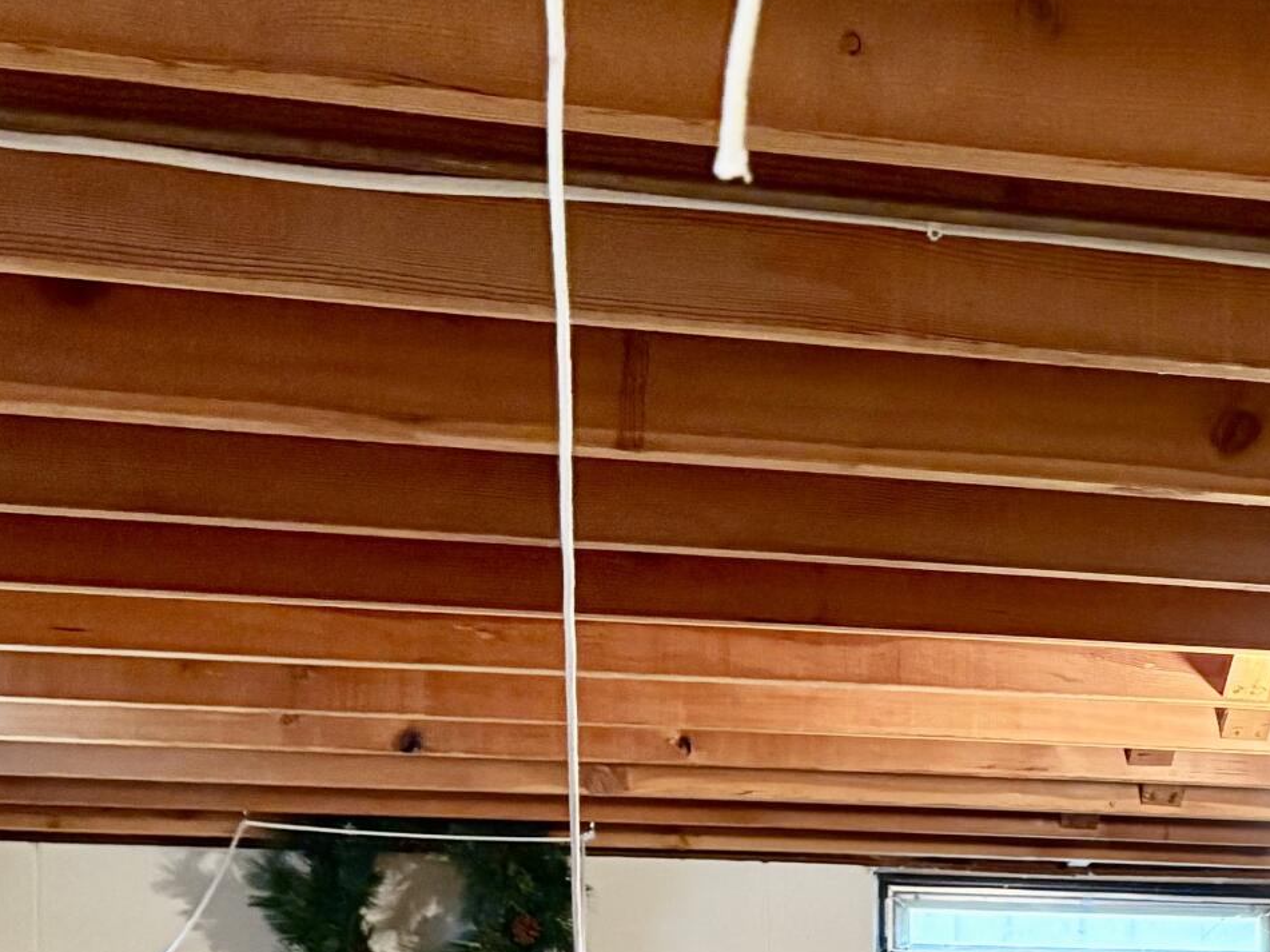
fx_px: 3008
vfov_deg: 17.0
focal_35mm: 82
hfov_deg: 21.4
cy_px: 1224
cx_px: 1676
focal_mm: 5.96
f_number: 1.6
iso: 500
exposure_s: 1/40
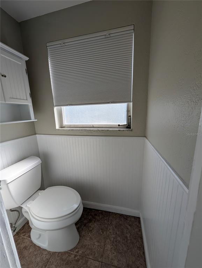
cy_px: 134
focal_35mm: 12
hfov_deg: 94.6
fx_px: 93
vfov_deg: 110.5
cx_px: 101
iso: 74
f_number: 1.7
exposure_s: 1/901
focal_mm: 2.02
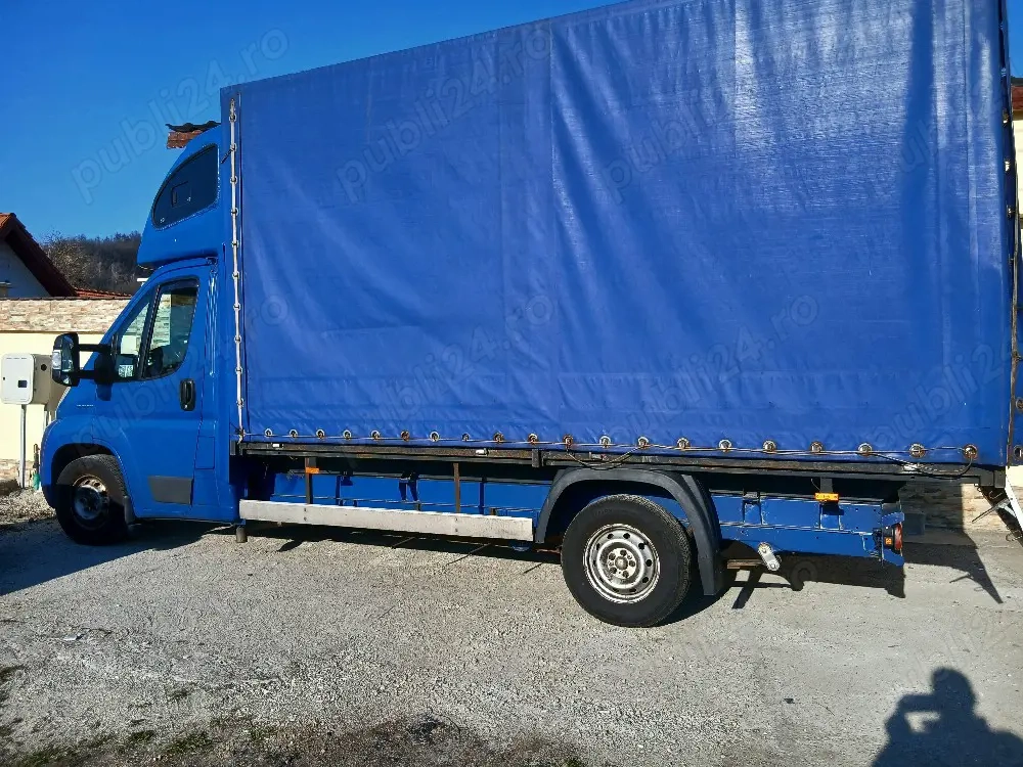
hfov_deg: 67.3
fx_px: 768
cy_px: 384
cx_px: 512
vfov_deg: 53.1
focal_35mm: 26
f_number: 1.8
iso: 20
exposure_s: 1/400
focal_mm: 3.98
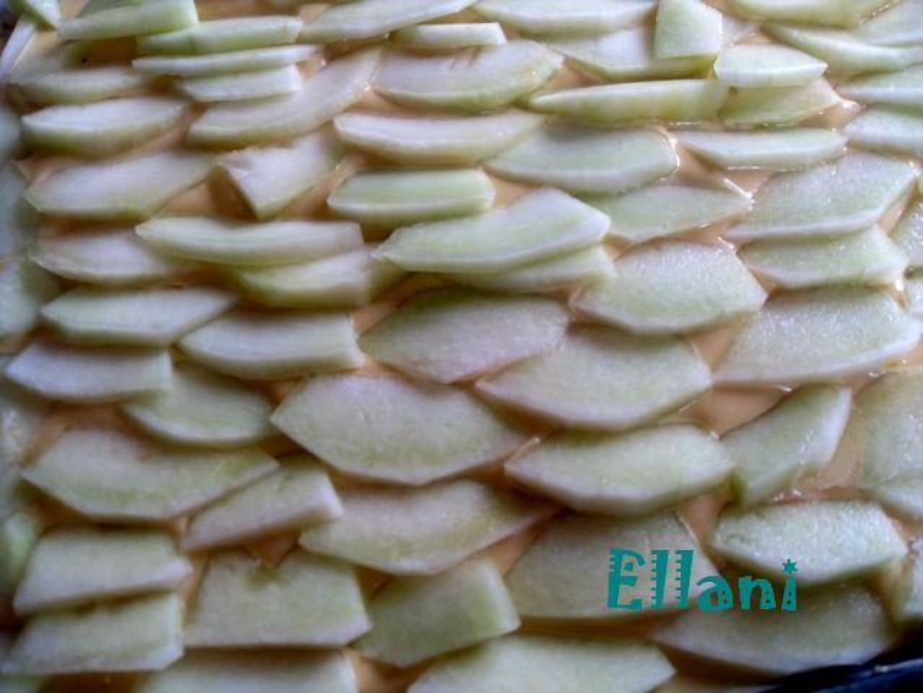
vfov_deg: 40.7
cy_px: 346
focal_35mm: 35
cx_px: 462
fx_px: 933
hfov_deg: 52.6
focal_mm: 6.3
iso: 200
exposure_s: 1/45
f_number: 2.8
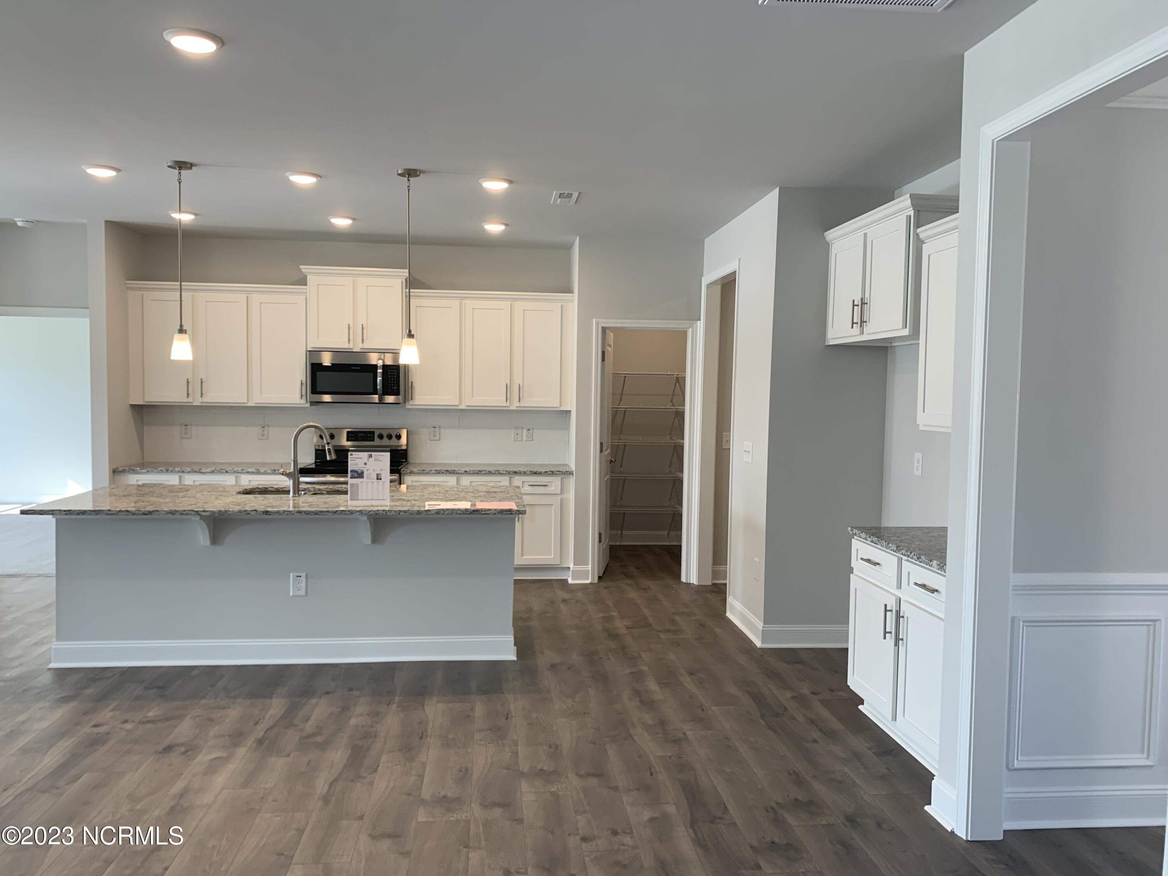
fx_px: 877
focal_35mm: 26
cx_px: 584
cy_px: 438
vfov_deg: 53.1
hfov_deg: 67.3
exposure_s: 1/120
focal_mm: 4.25
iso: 80
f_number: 1.8
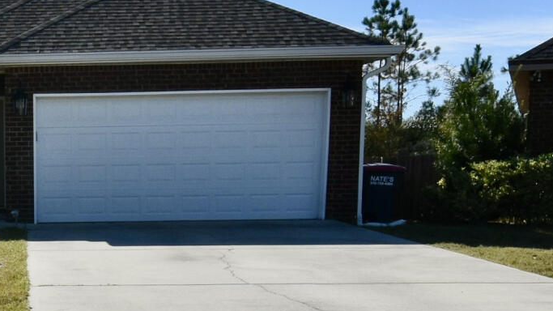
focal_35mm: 69
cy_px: 316
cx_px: -21
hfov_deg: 28.4
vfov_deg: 17.1
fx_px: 1012
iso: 200
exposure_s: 1/500
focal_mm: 10
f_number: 11
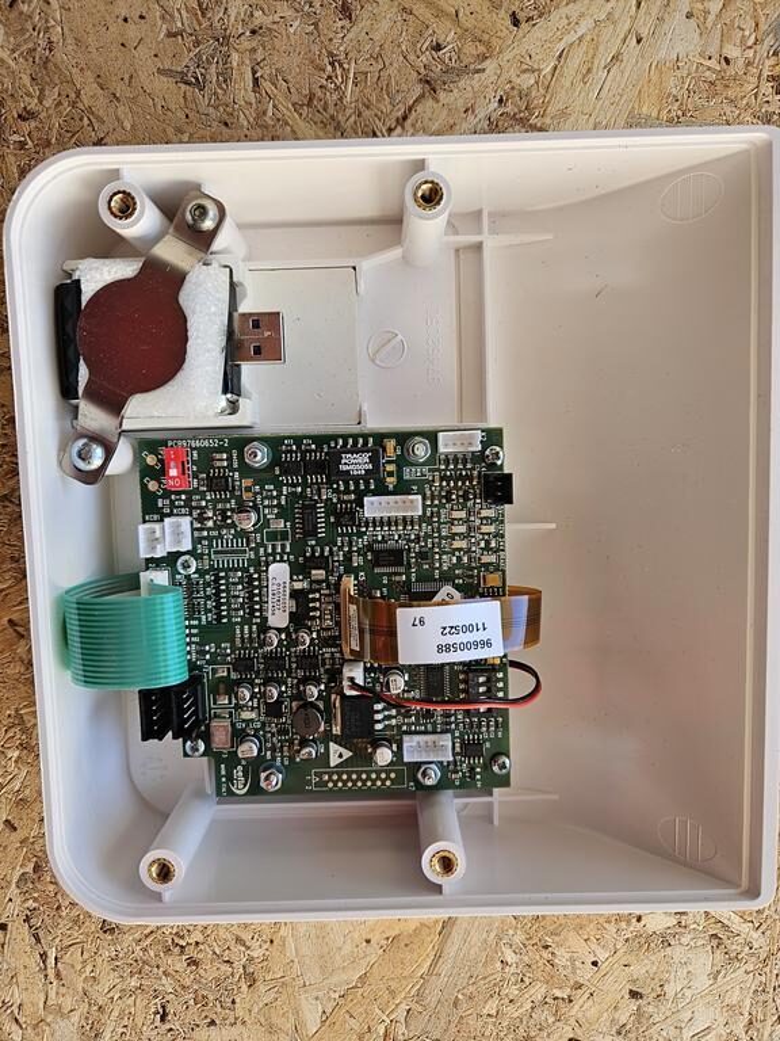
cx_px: 390
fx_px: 691
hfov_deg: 58.9
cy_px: 520
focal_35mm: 23
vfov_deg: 73.9
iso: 25
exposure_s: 1/150
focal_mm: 5.4
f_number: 1.8
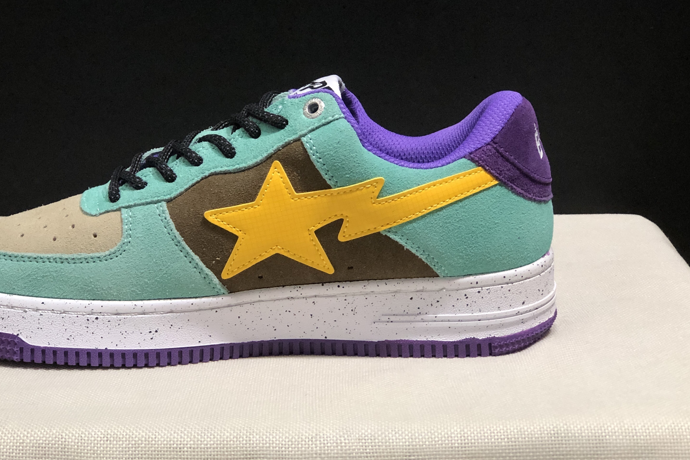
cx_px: 262
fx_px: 1591
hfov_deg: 24.4
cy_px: 140
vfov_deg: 16.4
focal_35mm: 83
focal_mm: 6.6
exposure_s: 1/30
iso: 80
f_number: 2.8
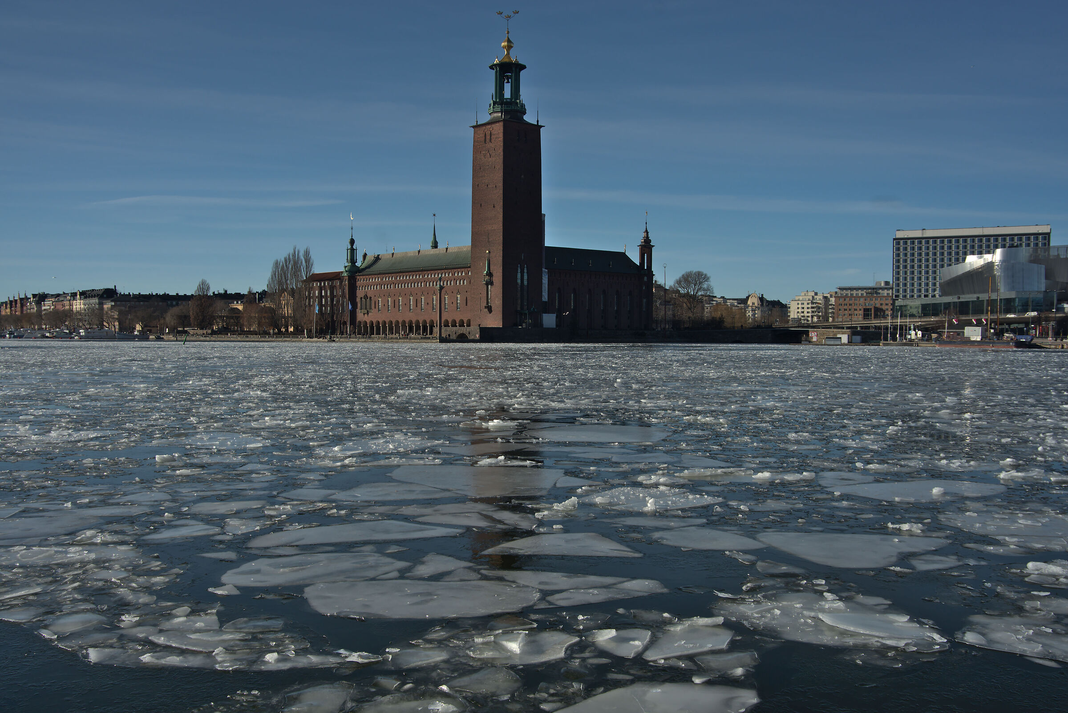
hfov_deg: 53.1
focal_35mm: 36
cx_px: 534
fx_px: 1068
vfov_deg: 36.9
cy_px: 356
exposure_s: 1/200
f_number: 8
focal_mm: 24
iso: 200
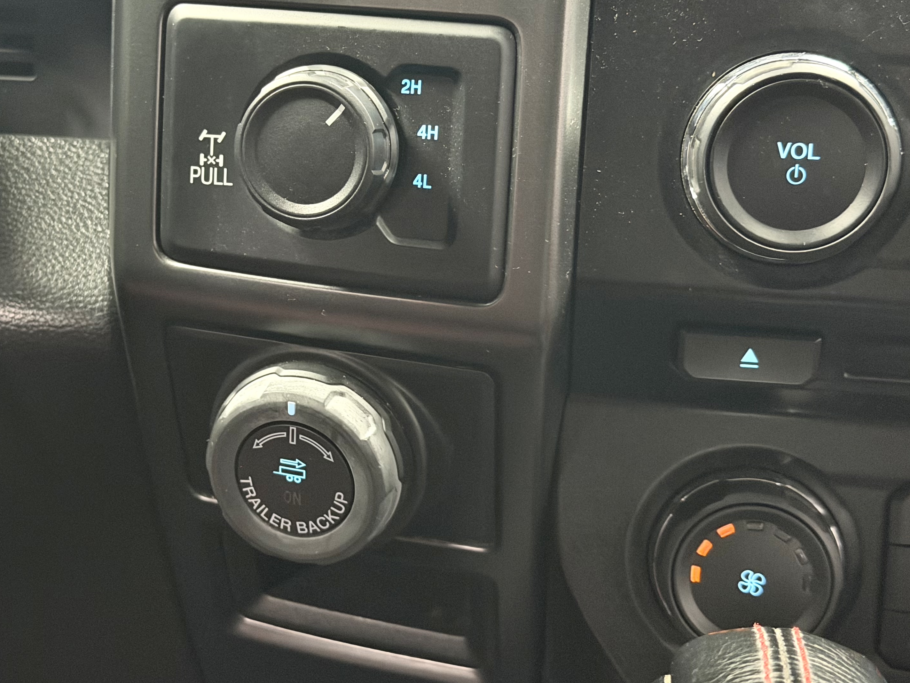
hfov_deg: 28.4
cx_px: 330
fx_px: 1788
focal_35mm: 68
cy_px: 313
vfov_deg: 21.6
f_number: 1.78
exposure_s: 1/20
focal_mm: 6.76
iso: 640
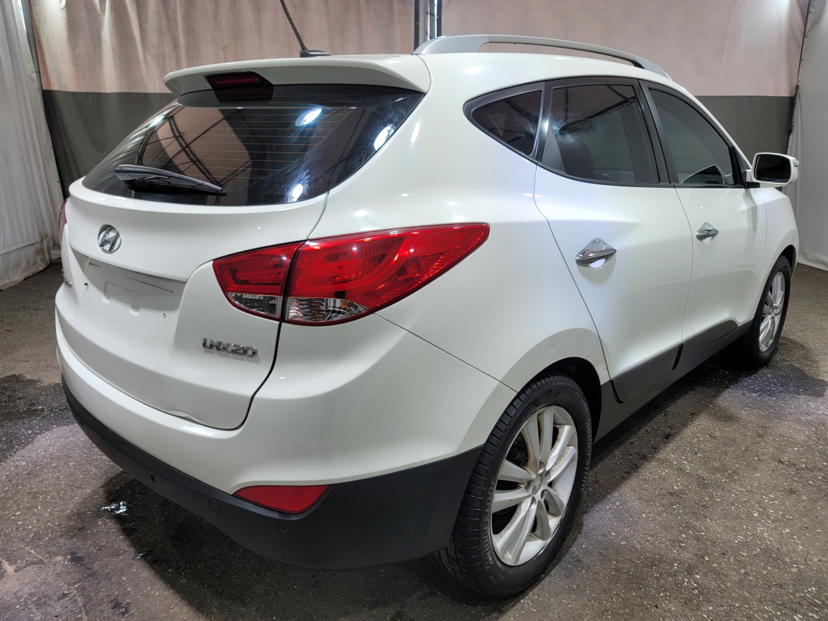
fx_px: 598
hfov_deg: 69.4
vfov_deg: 54.9
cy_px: 310
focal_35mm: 25
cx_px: 414
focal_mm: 7
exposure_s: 1/120
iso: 25
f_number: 1.8
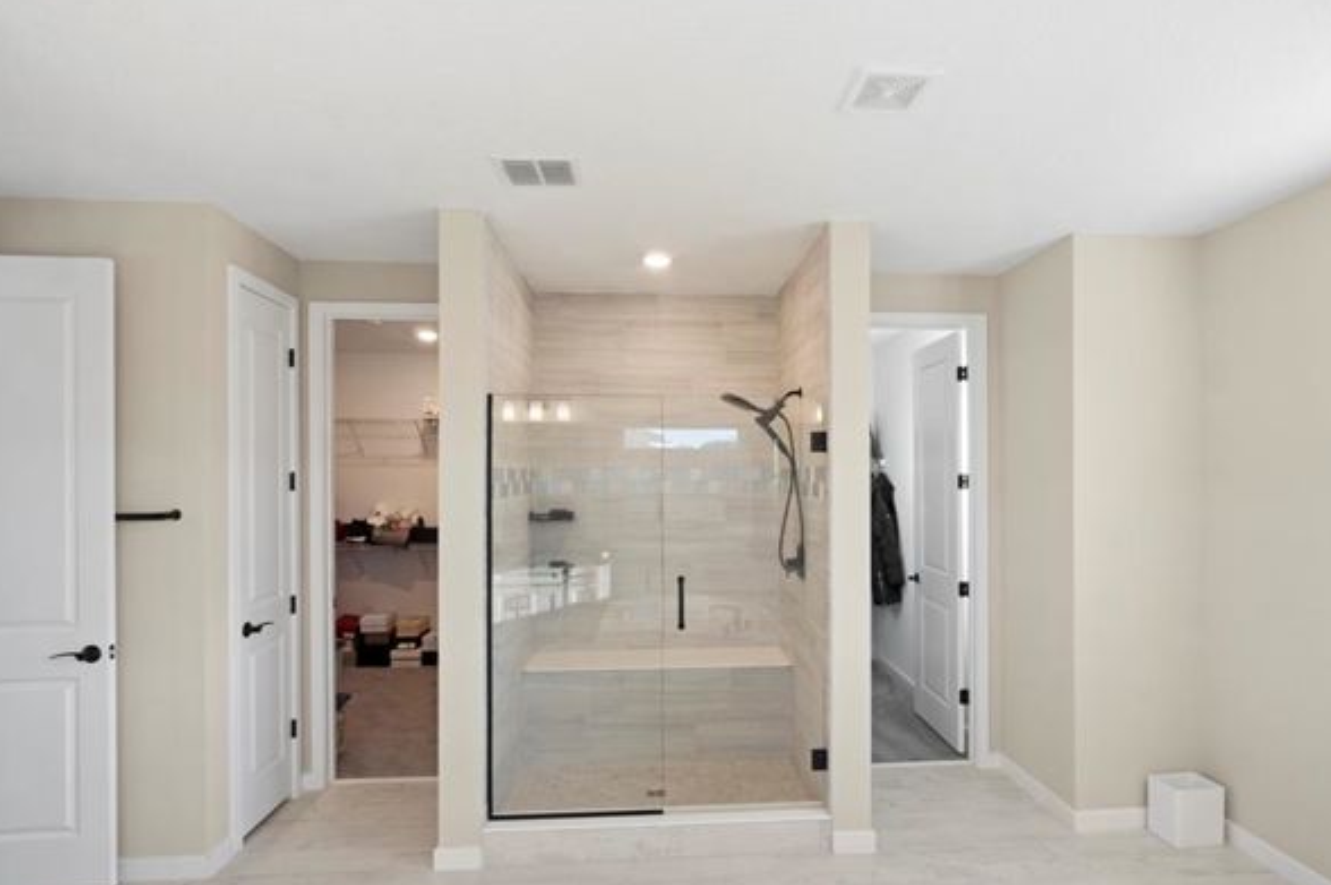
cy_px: 499
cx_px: 710
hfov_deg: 89.9
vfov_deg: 67.0
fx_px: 665
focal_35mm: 18
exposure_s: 1/3
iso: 100
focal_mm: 10
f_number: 8
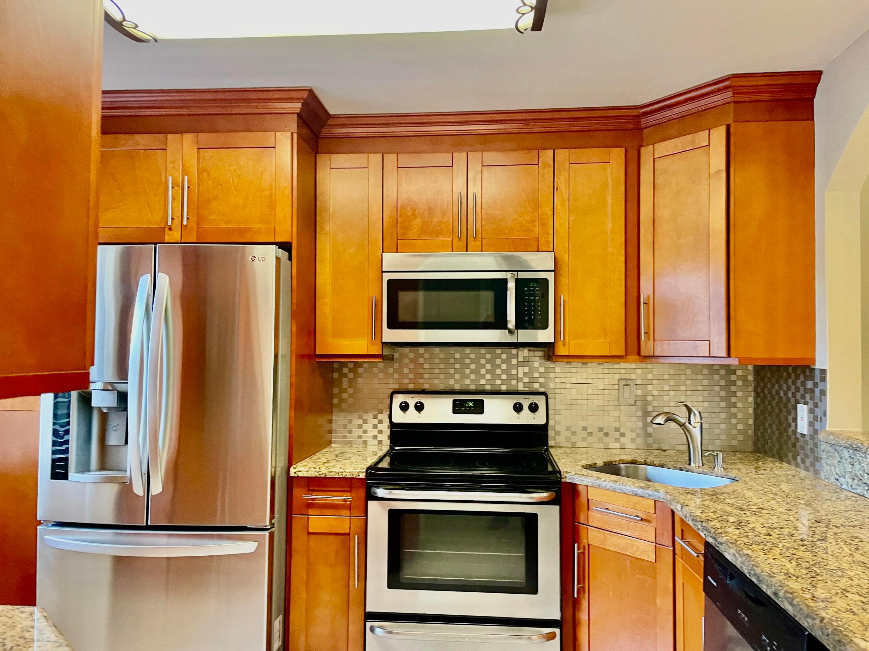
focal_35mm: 26
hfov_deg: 67.3
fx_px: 653
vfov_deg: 53.1
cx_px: 434
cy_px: 326
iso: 320
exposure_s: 1/60
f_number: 1.6
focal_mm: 4.2
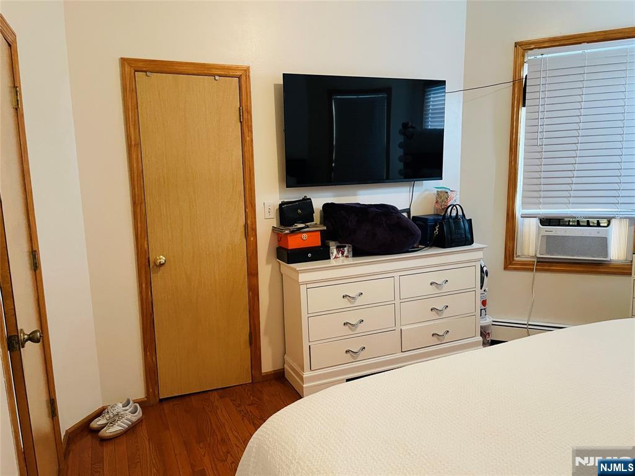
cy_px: 238
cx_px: 318
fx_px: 459
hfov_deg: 69.4
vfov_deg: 54.9
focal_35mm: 25
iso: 500
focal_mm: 5.1
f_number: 1.6
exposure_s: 1/40
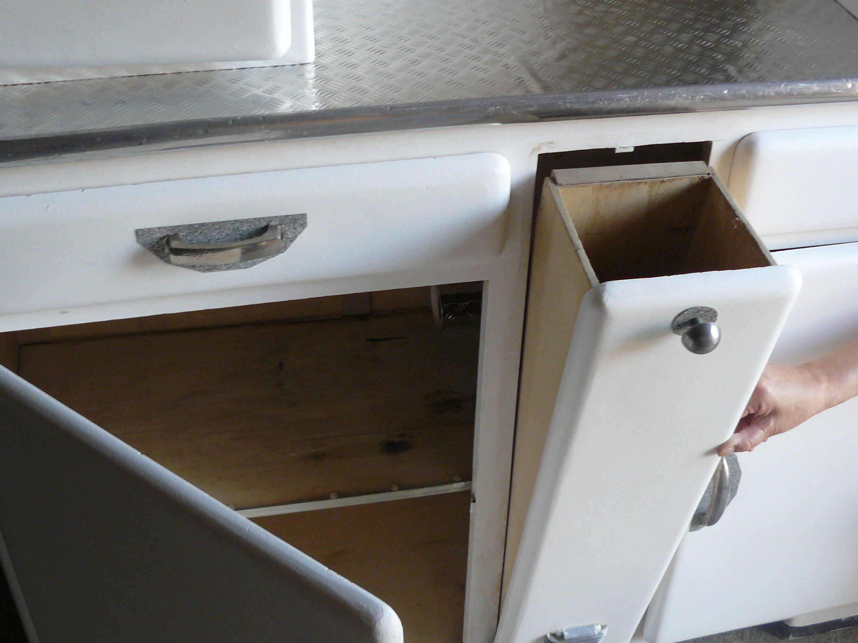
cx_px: 476
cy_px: 326
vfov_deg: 32.2
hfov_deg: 42.0
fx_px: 1115
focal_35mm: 45
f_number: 2.8
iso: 160
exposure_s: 1/30
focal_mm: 6
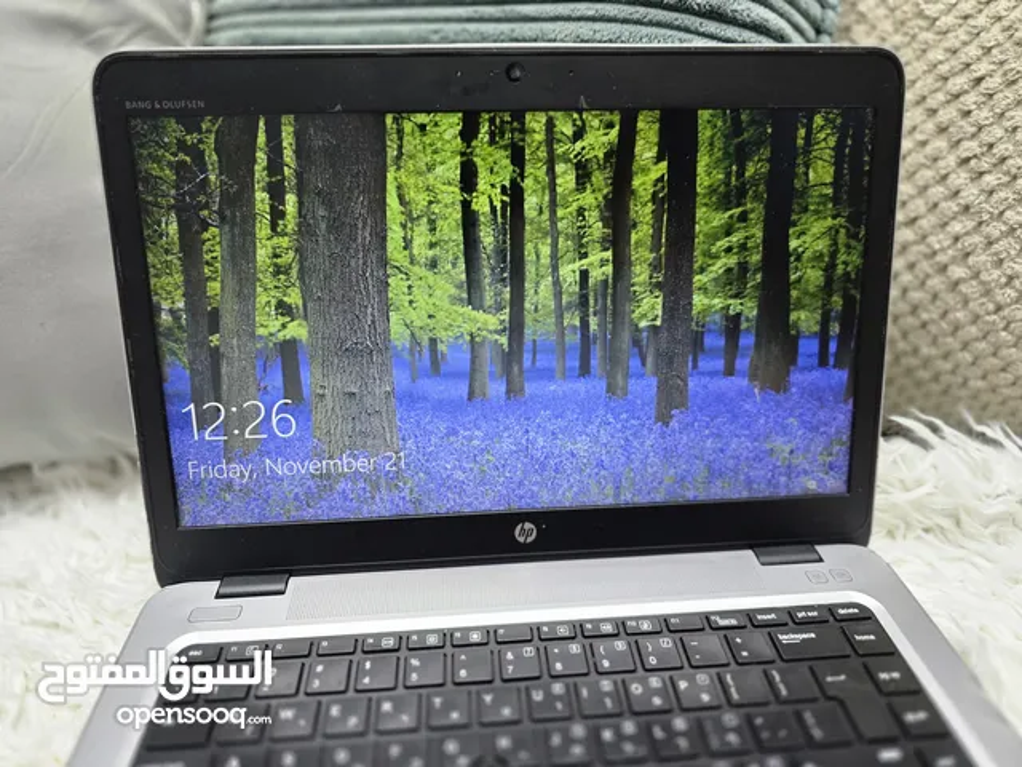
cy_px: 384
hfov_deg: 73.9
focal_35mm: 23
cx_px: 511
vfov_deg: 58.9
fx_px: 679
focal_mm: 6.3
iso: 160
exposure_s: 1/100
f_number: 1.7
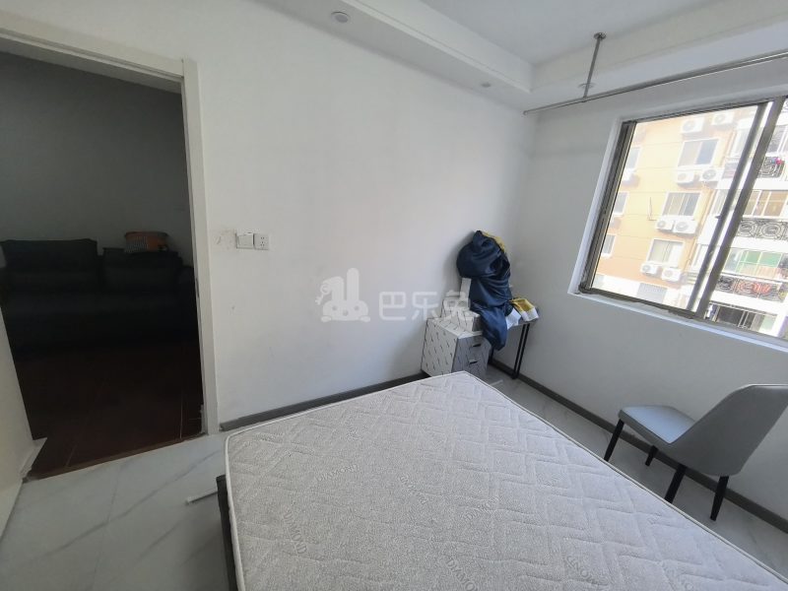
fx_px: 296
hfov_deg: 106.2
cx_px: 394
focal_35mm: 13
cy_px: 296
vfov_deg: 89.9
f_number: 2.2
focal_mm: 1.95
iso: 160
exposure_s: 1/200
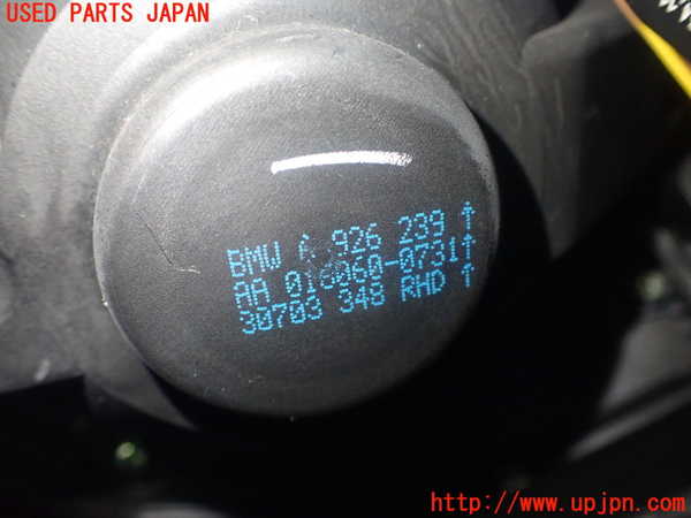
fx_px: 599
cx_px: 346
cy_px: 259
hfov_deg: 60.0
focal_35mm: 30
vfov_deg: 46.8
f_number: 2.3
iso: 800
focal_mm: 5.4
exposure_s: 1/100
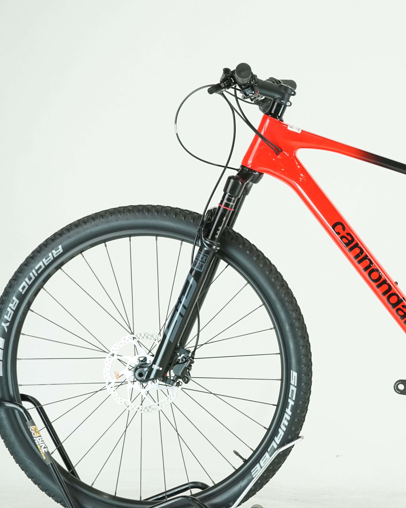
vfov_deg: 21.3
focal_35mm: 90
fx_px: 1352
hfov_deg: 16.7
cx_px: 408
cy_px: 239
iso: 1600
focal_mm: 50
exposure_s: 1/200
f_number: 5.6
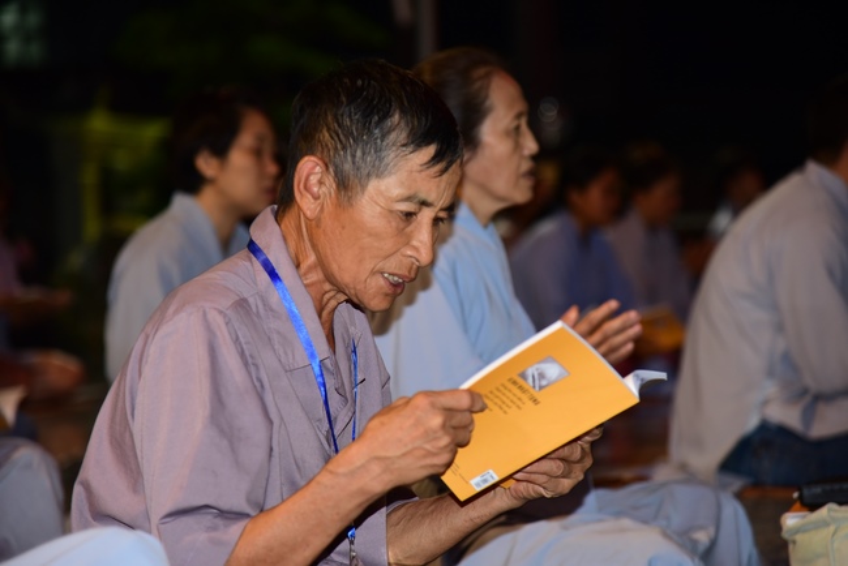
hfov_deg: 17.1
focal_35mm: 120
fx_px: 2828
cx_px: 424
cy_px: 283
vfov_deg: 11.4
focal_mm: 120
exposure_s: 1/50
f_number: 4
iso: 800
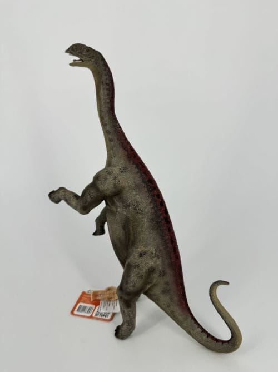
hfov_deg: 56.7
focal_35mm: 24
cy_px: 186
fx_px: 258
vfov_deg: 71.7
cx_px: 139
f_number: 1.78
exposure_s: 1/1767
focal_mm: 6.76
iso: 80
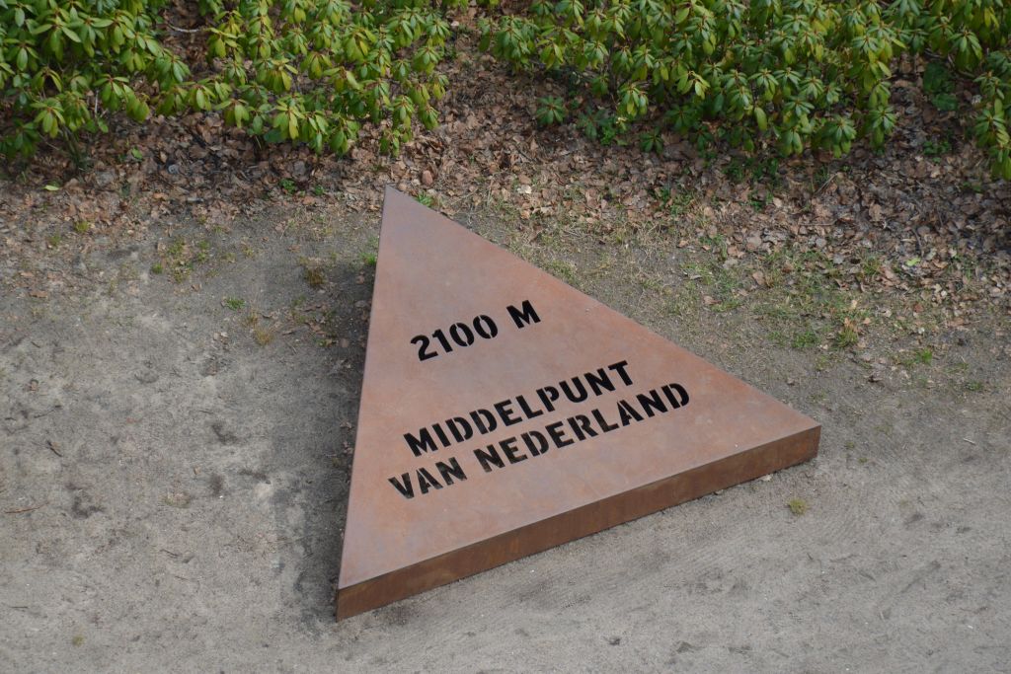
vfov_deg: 6.5
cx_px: 506
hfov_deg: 9.8
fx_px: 5898
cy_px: 337
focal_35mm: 210
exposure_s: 1/500
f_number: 5.6
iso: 280
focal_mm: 140
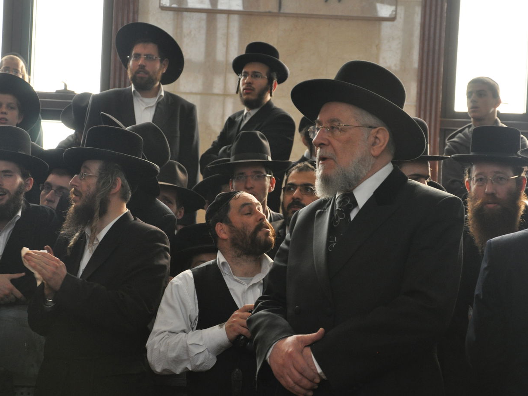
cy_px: 197
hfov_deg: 19.3
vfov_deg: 14.5
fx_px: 1556
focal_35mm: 102
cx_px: 279
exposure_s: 1/80
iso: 800
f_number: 5.6
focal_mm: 62
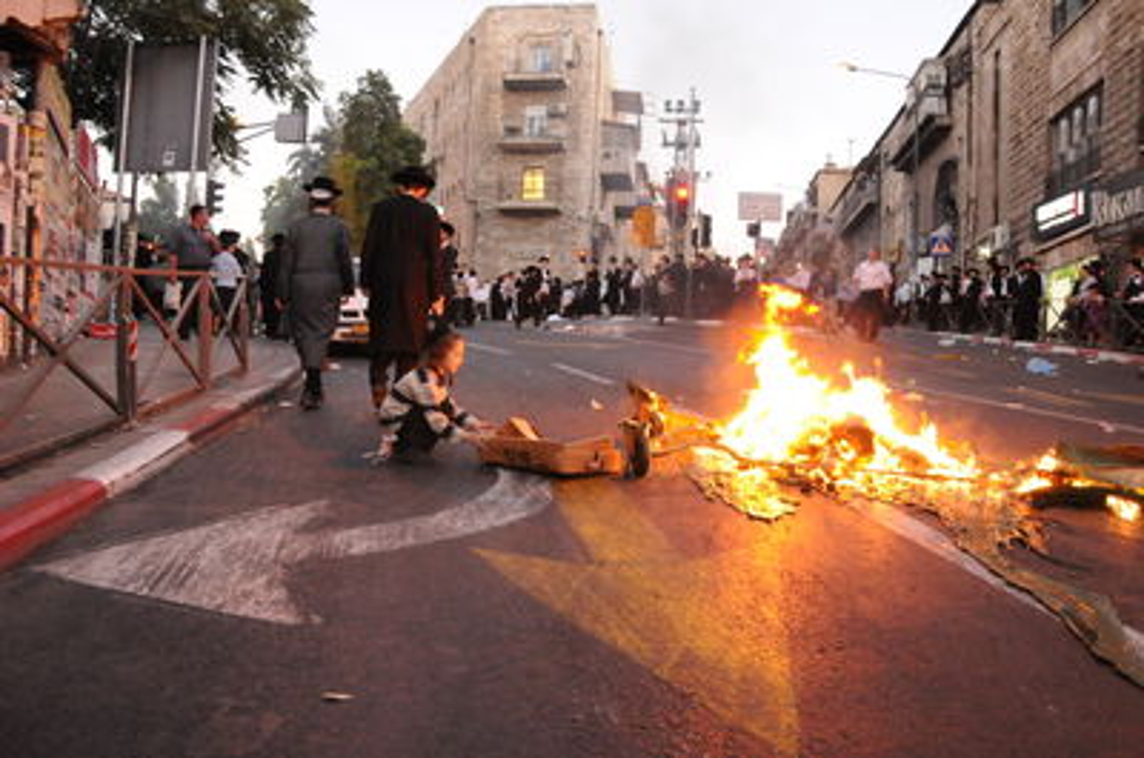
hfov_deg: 67.5
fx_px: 856
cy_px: 379
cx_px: 572
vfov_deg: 47.7
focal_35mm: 27
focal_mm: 18
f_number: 5
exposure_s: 1/100
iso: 3200
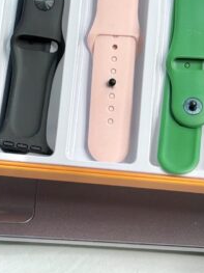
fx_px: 1148
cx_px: 54
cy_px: 3
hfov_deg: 10.1
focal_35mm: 146
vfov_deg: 13.4
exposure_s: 1/100
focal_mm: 6.76
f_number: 1.78
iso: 80
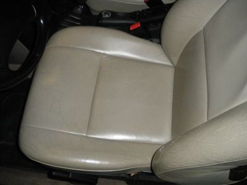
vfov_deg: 39.6
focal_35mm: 36
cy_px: 92
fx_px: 257
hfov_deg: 51.4
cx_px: 124
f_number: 3.5
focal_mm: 6.3
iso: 400
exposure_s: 1/50
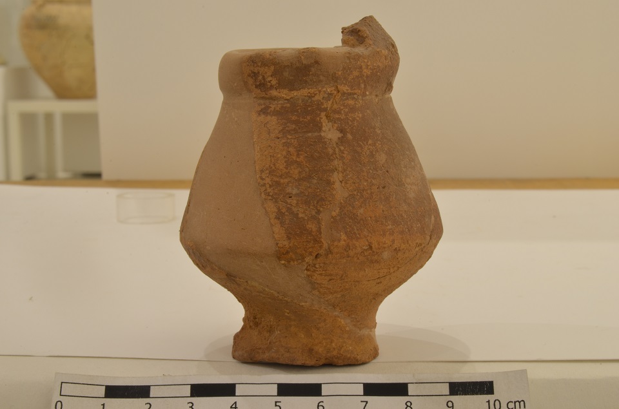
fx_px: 1029
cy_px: 204
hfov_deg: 33.5
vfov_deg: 22.5
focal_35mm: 60
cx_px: 310
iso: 160
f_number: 25
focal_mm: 40
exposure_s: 2
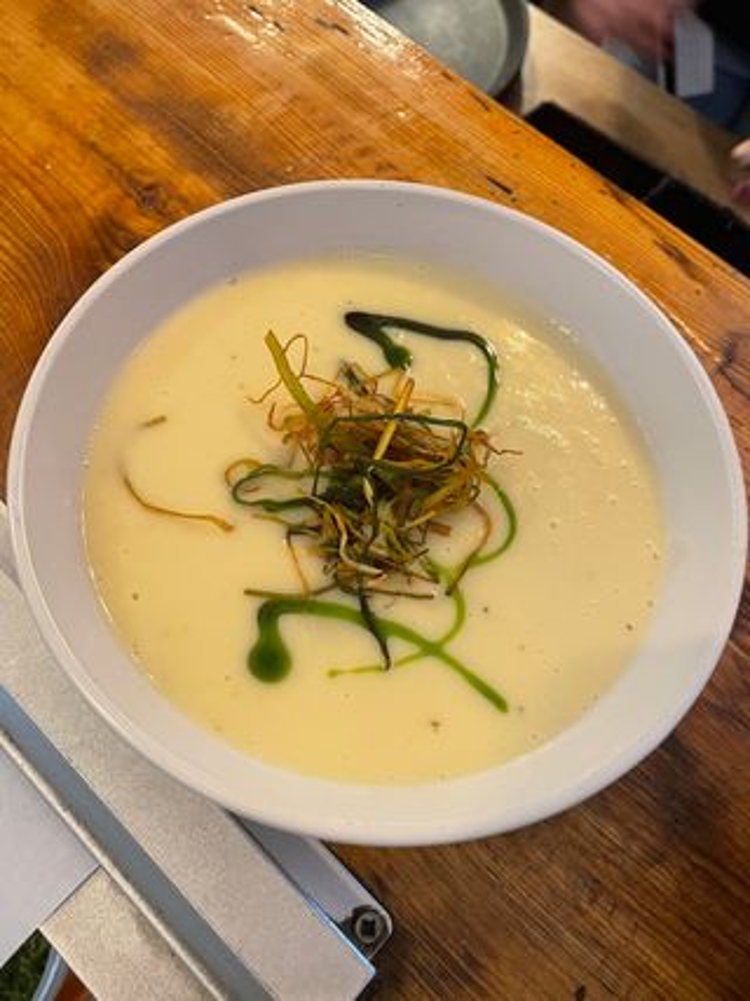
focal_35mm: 26
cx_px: 375
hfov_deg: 53.0
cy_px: 500
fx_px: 751
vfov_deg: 67.3
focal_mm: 4.2
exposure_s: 1/50
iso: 250
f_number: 1.6
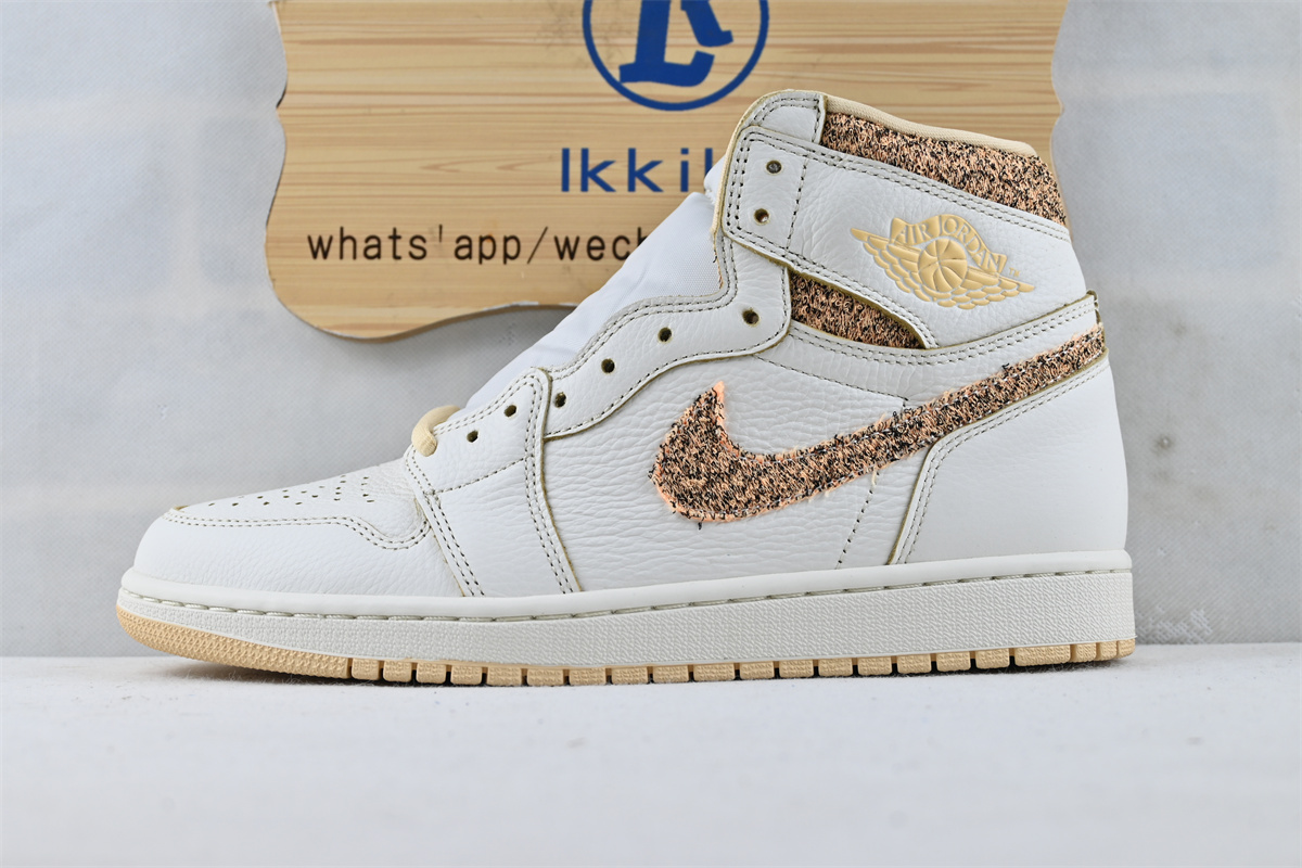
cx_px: 651
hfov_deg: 41.7
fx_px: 1709
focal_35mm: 47
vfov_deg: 28.5
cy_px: 434
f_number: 5
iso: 100
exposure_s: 1/60
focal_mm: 31.5
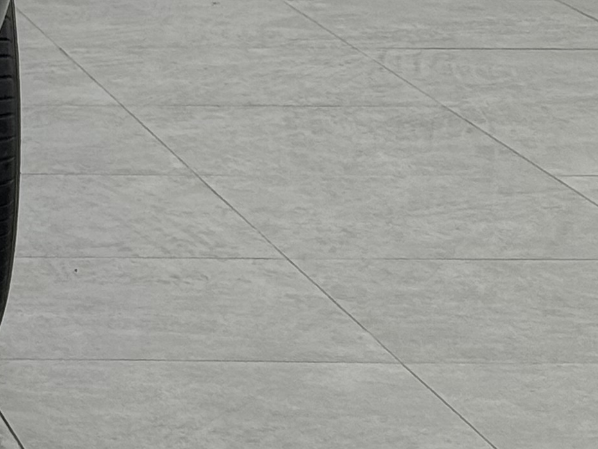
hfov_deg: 8.9
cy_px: -286
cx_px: -631
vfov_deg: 7.0
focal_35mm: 208
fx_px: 3594
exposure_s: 1/152
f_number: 1.78
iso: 100
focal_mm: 6.76
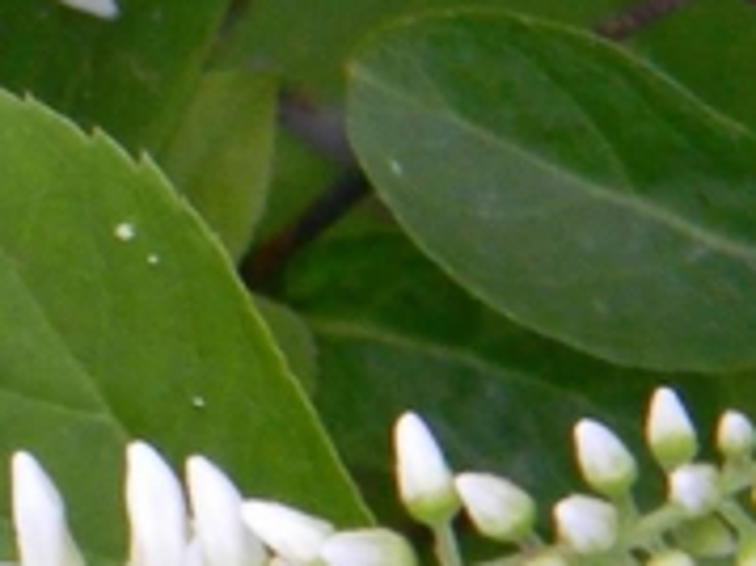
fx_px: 13837
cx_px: -549
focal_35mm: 634
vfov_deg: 2.3
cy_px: -351
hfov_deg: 3.1
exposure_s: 1/30
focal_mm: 26.8
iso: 291
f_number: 5
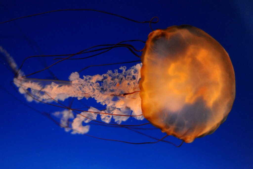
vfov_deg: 27.0
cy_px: 84
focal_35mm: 50
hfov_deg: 39.6
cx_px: 126
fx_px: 351
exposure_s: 1/60
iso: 3200
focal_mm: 50
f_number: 1.8
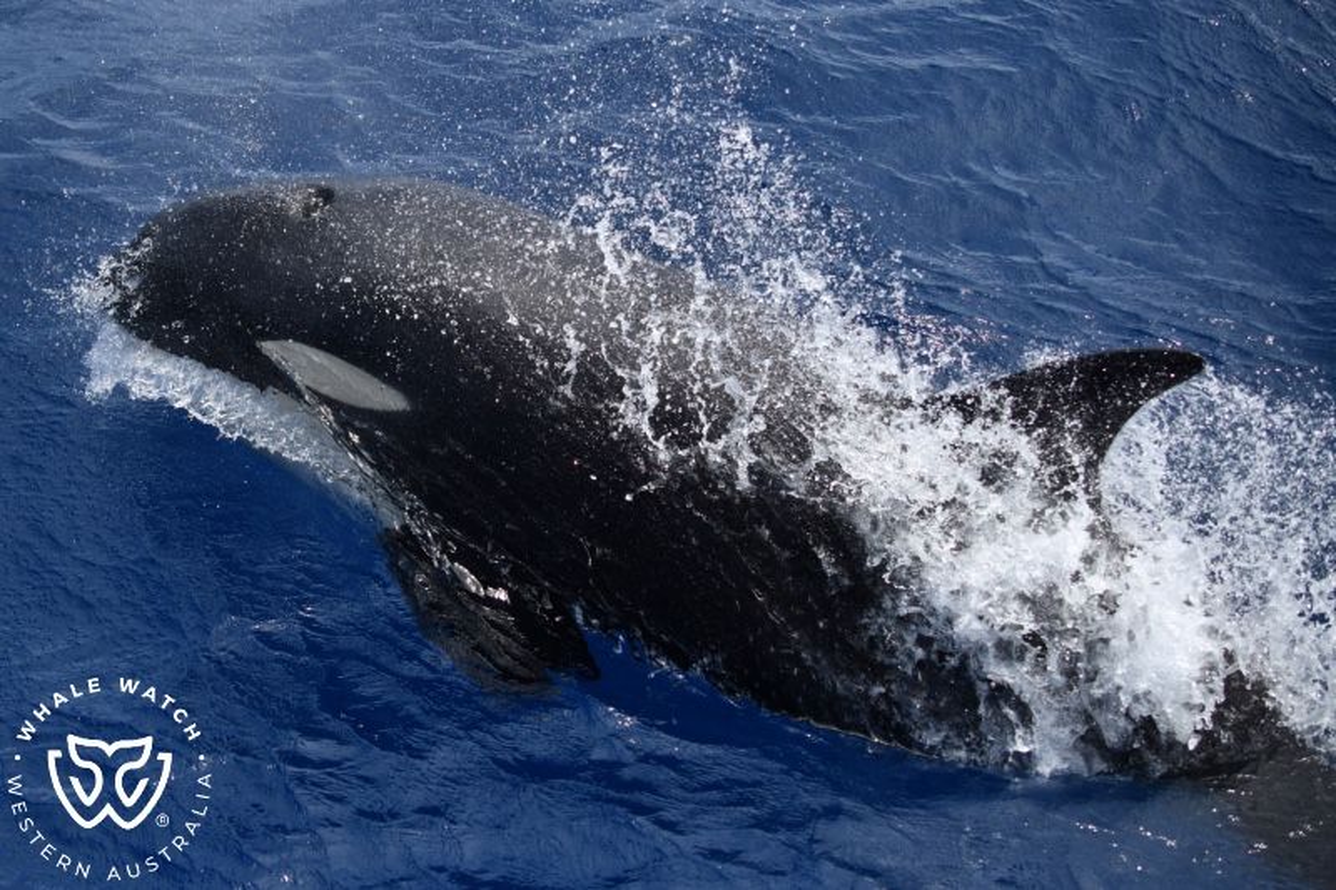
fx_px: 2226
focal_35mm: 60
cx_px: 668
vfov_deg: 22.6
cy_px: 445
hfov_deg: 33.4
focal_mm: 60
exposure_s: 1/8000
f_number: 5
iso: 1000
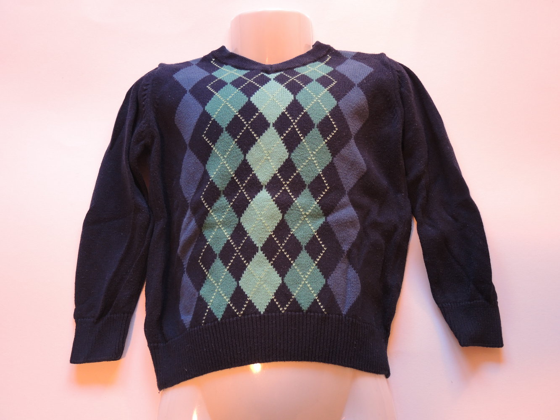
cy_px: 210
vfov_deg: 40.7
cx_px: 280
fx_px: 566
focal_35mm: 35
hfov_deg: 52.6
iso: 400
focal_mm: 7.6
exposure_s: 1/13
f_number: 2.2
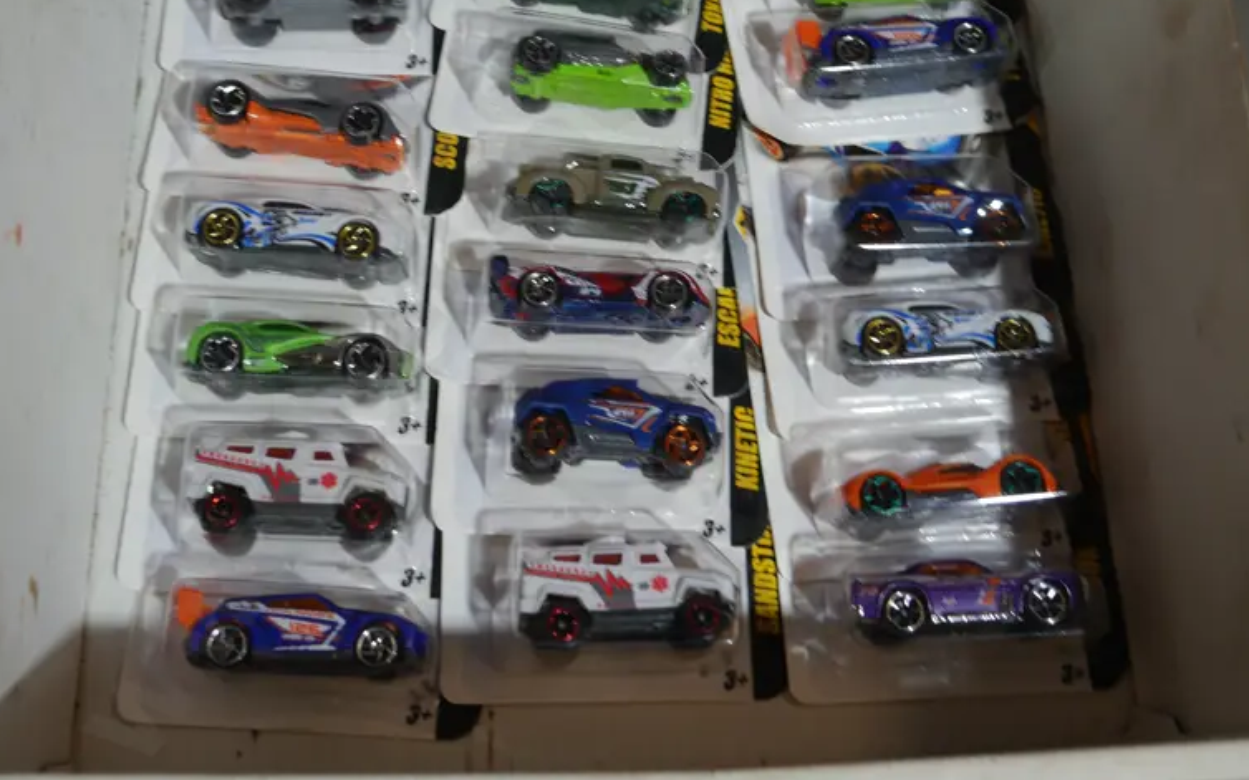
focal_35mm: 49
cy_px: 75
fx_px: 1668
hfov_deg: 41.1
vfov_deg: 25.5
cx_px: 617
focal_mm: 17
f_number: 4
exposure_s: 1/60
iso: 200
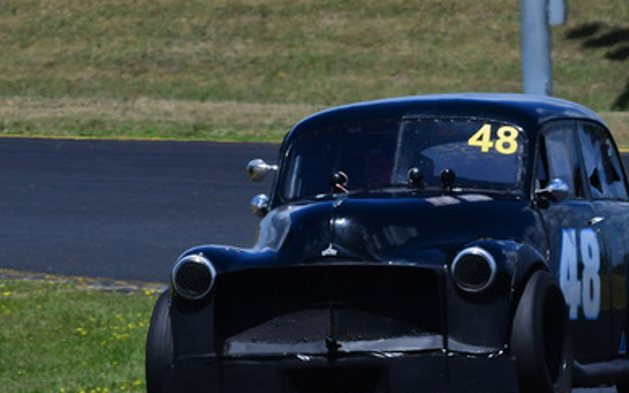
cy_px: 107
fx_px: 15083
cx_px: 383
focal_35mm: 880
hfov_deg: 2.4
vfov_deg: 1.5
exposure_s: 1/640
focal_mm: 280
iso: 250
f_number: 11
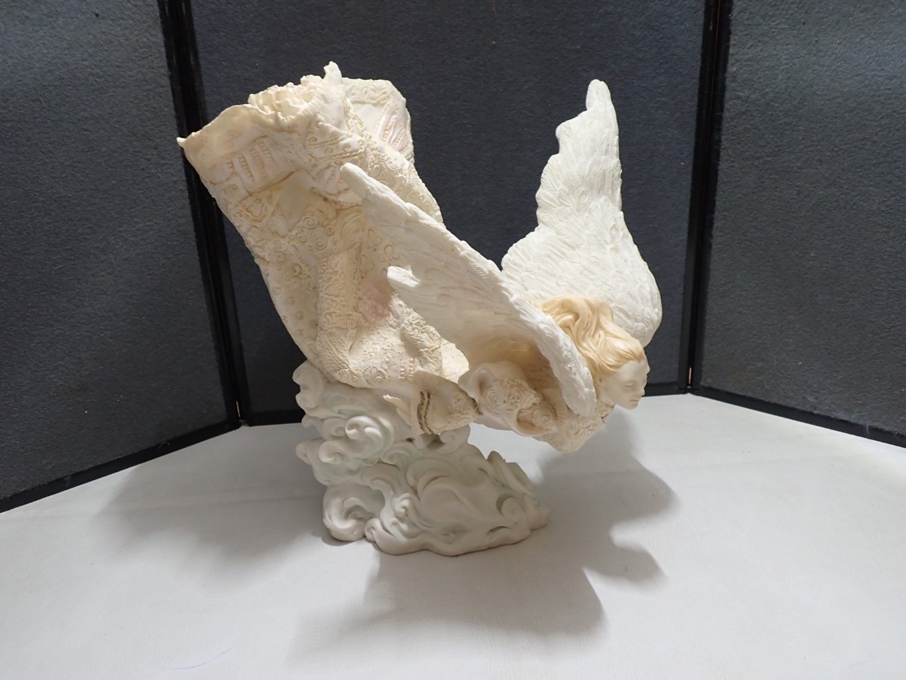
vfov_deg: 46.8
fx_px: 785
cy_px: 340
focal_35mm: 30
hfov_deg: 60.0
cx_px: 453
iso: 200
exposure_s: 1/50
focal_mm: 5.4
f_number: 2.3
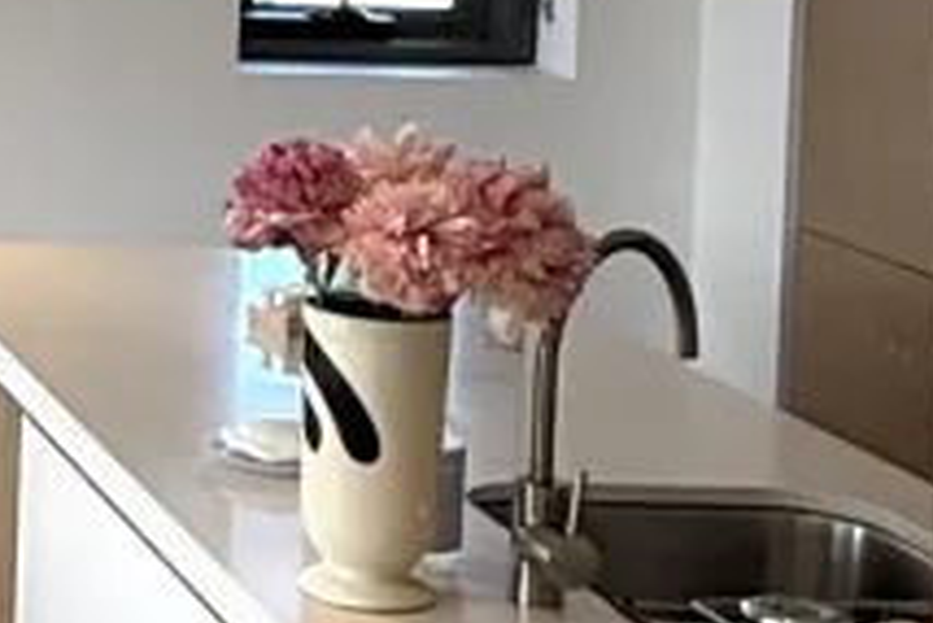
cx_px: -732
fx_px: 2541
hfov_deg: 17.2
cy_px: 144
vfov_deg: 13.9
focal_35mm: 98
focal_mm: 2.22
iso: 80
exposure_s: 1/100
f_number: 2.2
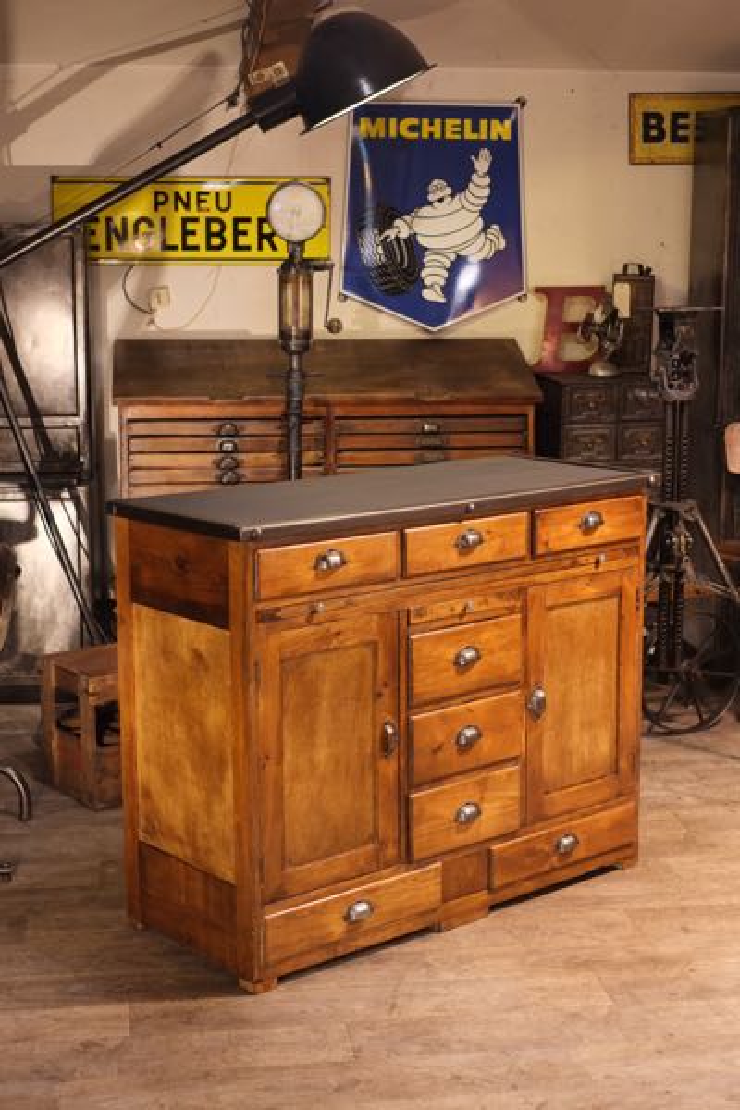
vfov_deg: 37.5
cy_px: 555
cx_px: 370
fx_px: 1634
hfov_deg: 25.5
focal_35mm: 53
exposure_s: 1/125
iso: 2500
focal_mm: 35
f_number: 3.6
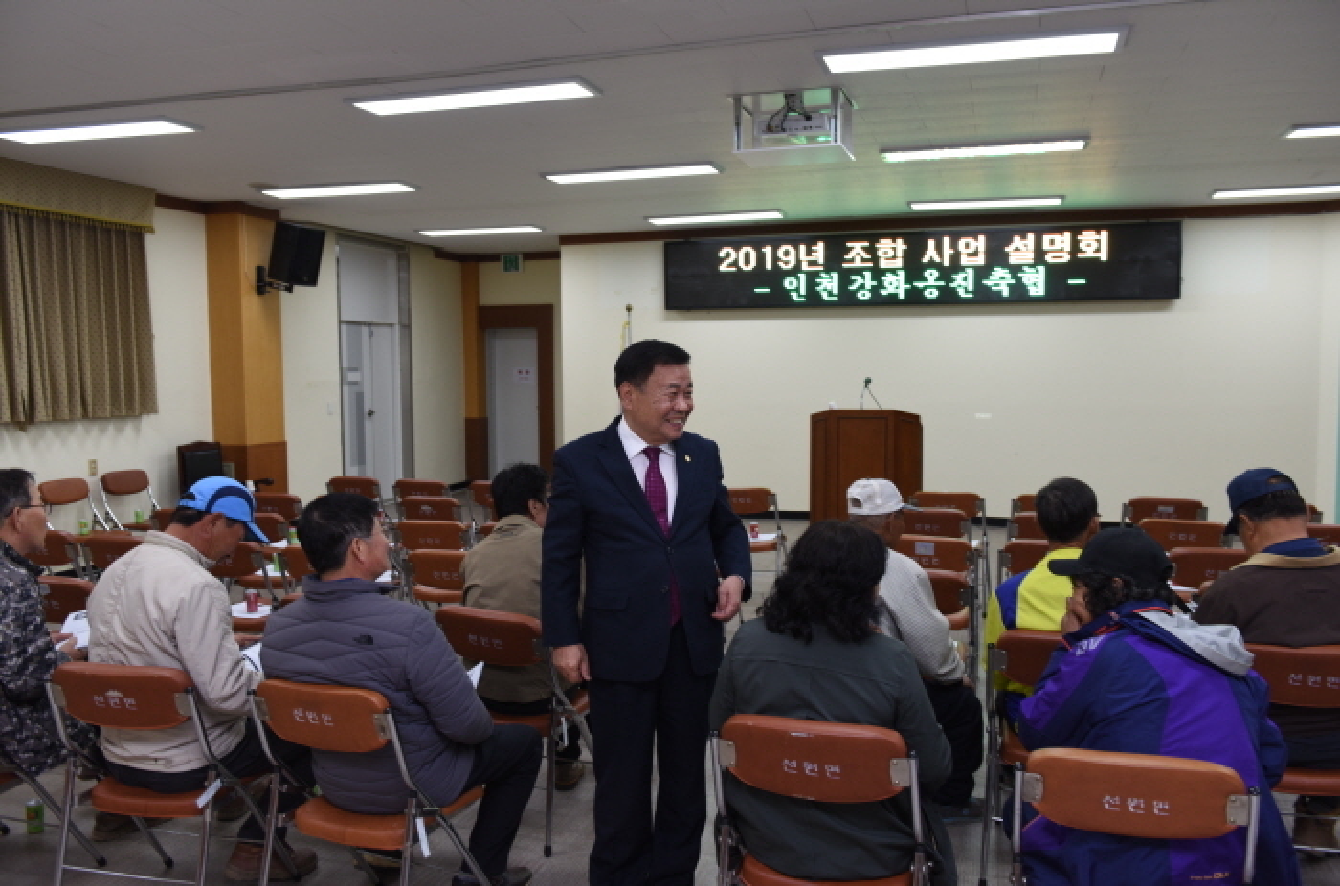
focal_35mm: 29
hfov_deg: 63.8
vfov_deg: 44.7
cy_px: 443
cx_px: 670
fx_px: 1077
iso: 400
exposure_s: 1/80
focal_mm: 29
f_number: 4.5
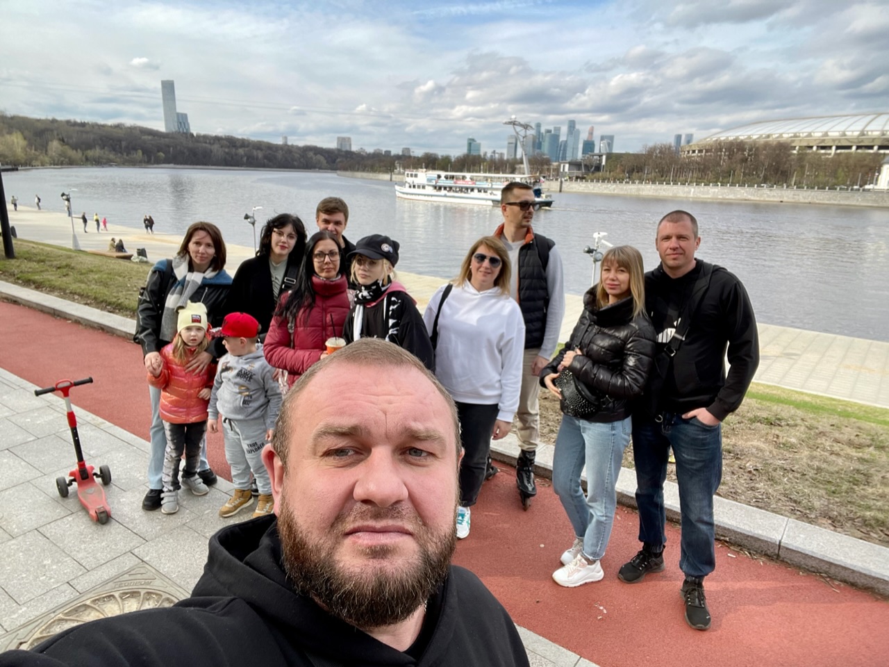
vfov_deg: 58.9
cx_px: 444
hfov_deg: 73.9
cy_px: 334
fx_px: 591
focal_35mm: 23
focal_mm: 2.71
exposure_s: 1/252
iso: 25
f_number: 2.2
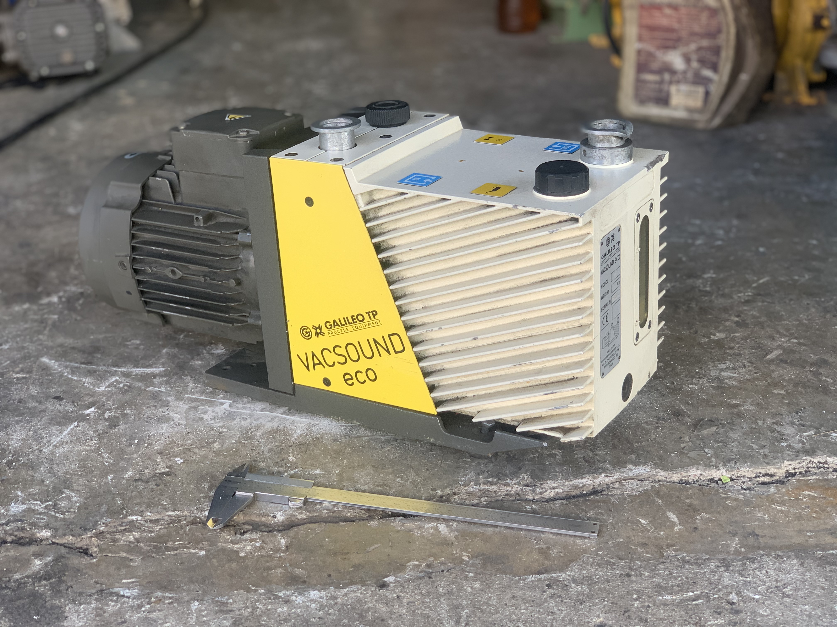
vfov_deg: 28.0
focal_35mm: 52
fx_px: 1257
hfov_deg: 36.8
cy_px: 314
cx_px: 418
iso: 40
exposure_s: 1/122
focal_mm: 6
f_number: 2.4
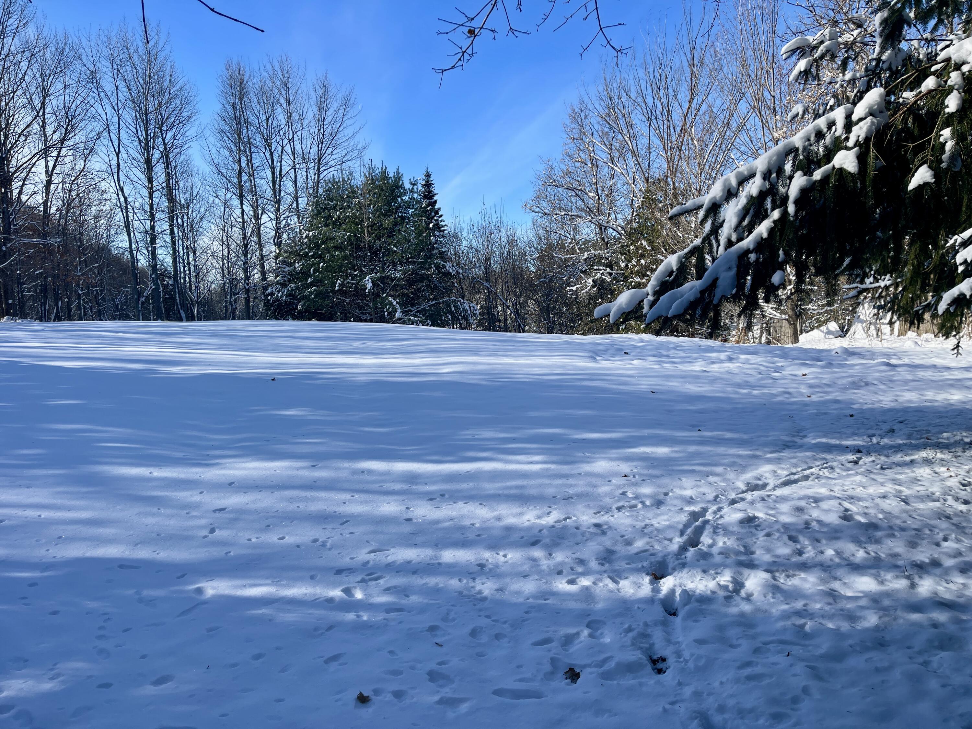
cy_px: 364
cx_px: 486
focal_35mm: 25
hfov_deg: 69.4
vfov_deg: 54.9
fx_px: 702
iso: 32
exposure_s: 1/2433
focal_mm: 5.1
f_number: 1.6
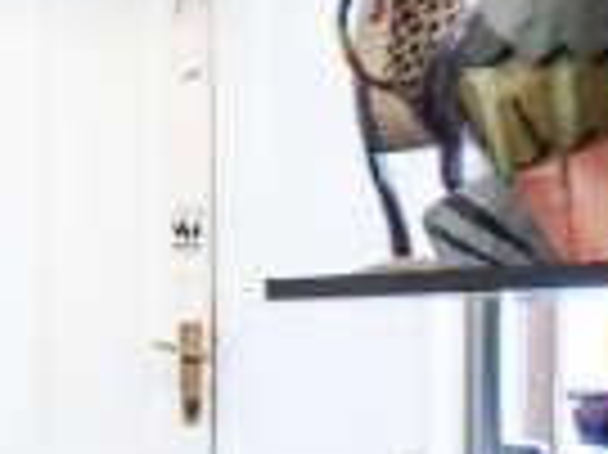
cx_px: -1252
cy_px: 369
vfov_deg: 14.1
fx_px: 1825
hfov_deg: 11.1
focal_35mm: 104
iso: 400
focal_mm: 7
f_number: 4
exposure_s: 1/4
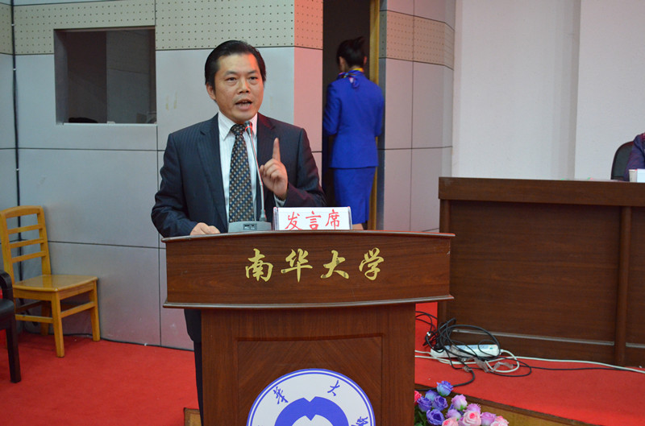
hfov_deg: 45.1
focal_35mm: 44
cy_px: 213
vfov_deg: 30.7
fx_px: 777
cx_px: 322
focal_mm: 29
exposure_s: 1/20
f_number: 4.5
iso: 3200
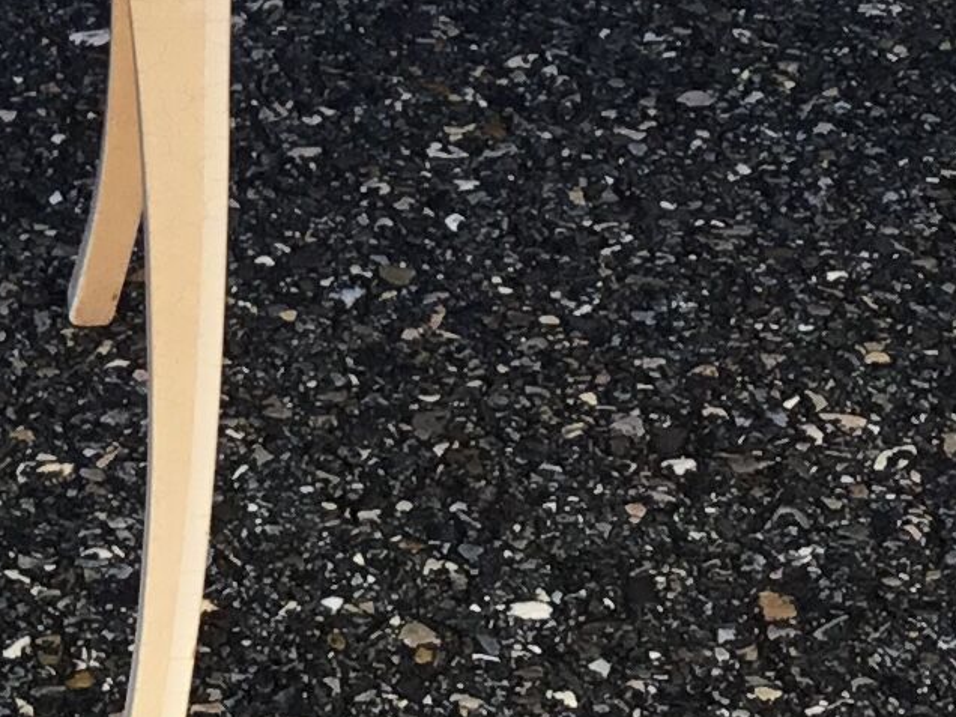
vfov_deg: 9.0
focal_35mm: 159
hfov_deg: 12.2
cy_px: -502
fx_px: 4391
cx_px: -60
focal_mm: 3.3
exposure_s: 1/140
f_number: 2.4
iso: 25
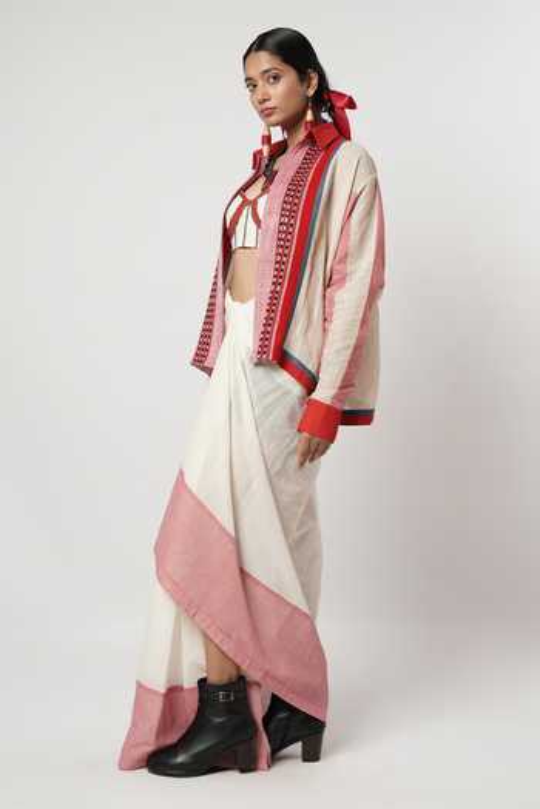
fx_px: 1143
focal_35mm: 51
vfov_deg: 39.0
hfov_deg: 26.6
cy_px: 404
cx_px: 270
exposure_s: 1/200
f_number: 5.6
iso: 100
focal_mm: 50.8
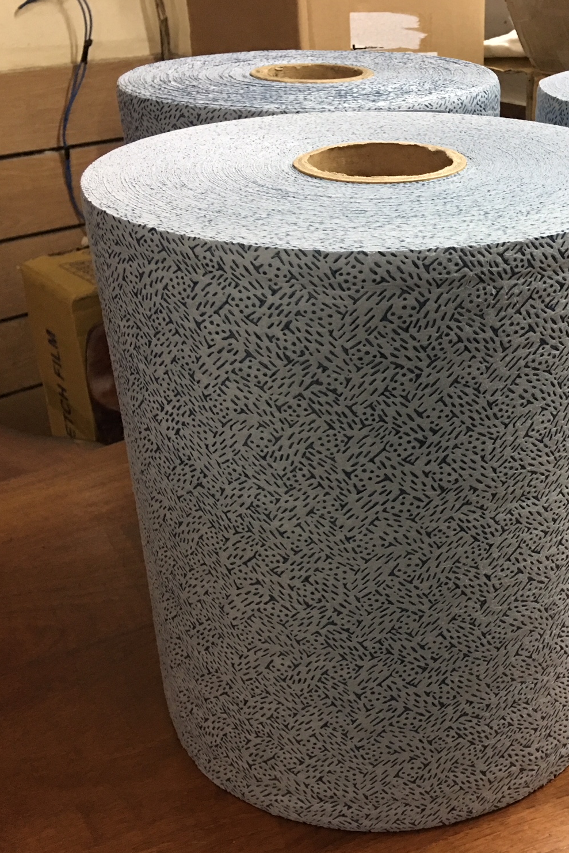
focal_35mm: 41
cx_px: 468
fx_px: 972
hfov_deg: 31.6
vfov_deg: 47.4
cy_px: 424
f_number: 2.2
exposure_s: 1/4
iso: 50
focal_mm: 4.15
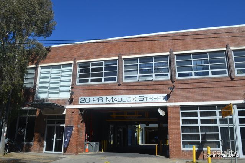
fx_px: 184
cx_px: 122
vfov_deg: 48.0
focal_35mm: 27
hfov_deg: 67.4
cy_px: 82
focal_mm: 18
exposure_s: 1/250
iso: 100
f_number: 8
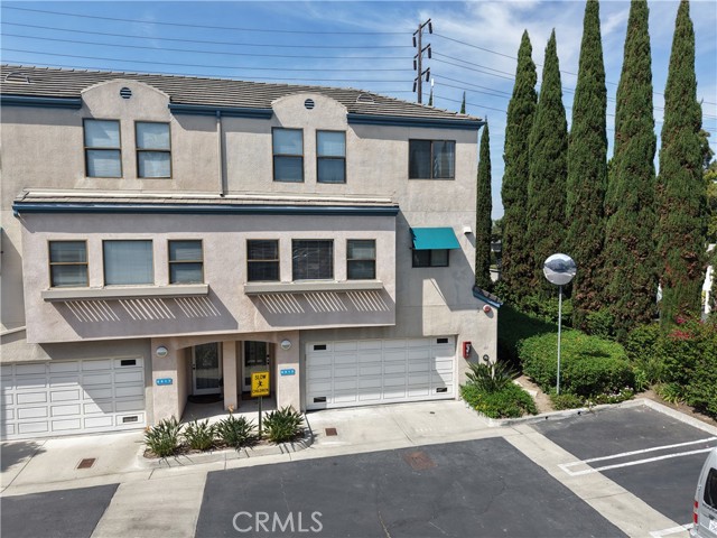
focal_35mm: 24
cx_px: 358
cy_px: 269
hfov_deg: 71.6
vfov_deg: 56.8
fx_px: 497
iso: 120
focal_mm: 8.67
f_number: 1.8
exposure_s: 1/3200
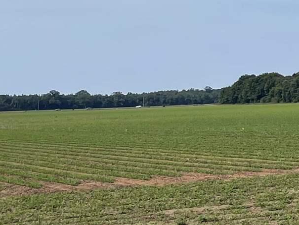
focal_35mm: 132
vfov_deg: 11.1
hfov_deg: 13.9
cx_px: 458
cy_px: -24
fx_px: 1140
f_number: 1.6
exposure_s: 1/4902
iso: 32
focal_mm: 5.1
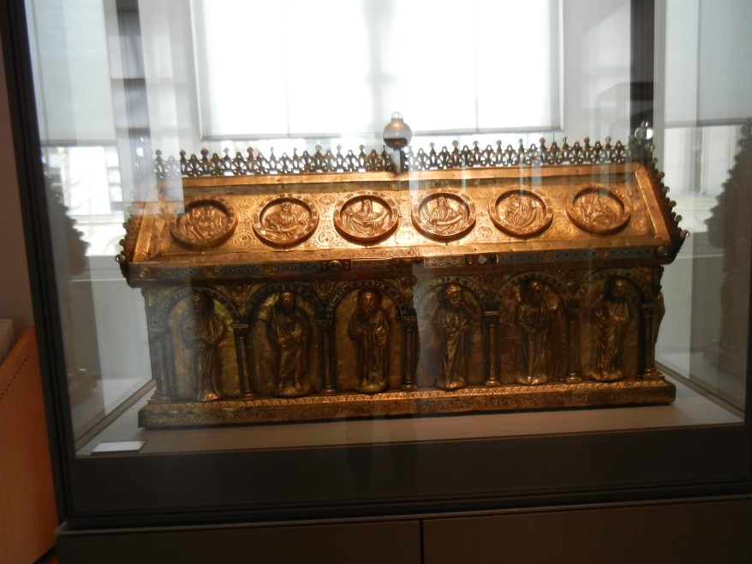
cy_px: 321
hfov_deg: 52.5
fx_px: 760
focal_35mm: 35
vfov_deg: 40.6
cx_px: 418
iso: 400
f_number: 3.5
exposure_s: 1/46.7
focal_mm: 5.4
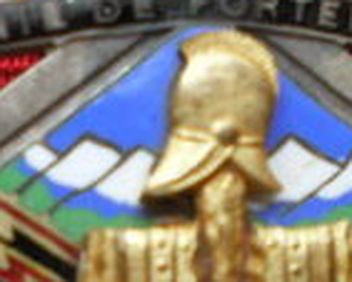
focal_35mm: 126
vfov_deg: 12.1
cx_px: 177
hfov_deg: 15.3
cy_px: 294
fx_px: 1314
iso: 400
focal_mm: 6.3
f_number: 3.1
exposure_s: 1/50
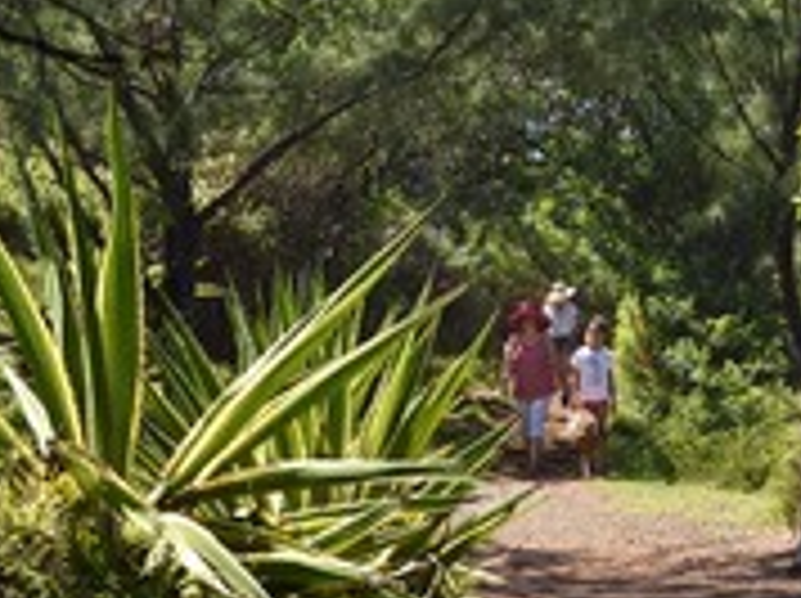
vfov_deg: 12.5
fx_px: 2727
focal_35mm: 118
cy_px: 360
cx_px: 662
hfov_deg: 16.6
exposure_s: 1/160
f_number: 11
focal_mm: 52
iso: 200
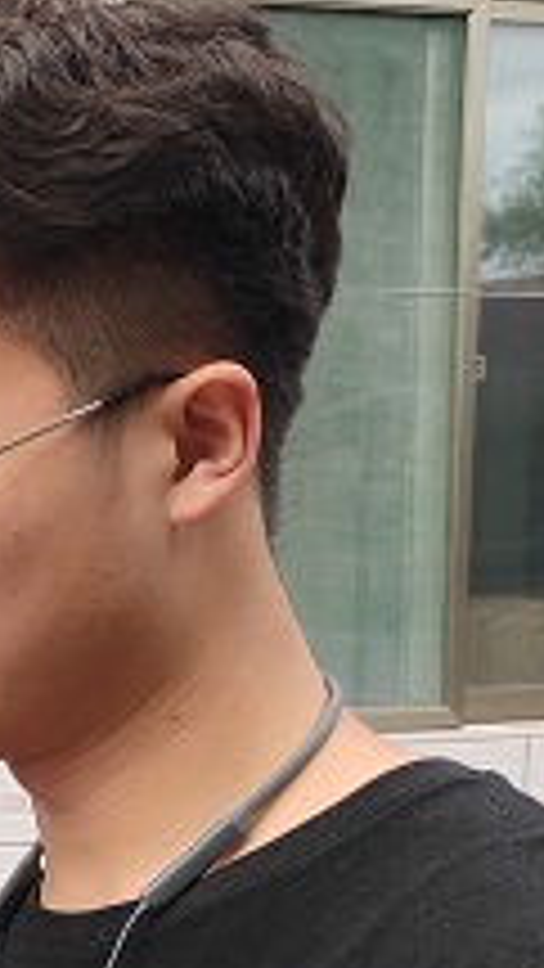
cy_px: 1036
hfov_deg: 12.6
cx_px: -629
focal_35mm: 81
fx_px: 2076
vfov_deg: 24.6
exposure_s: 1/136
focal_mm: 5.43
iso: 50
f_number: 1.89
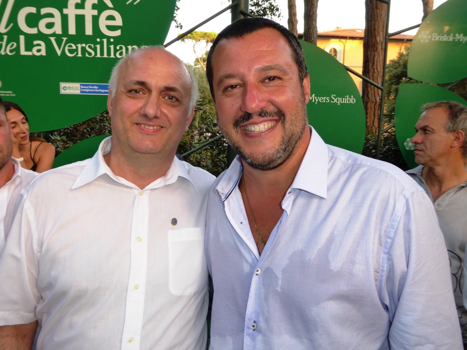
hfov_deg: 58.4
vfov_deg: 45.4
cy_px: 175
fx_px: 418
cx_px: 234
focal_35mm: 31
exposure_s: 1/60
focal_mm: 5.4
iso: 200
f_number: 3.5
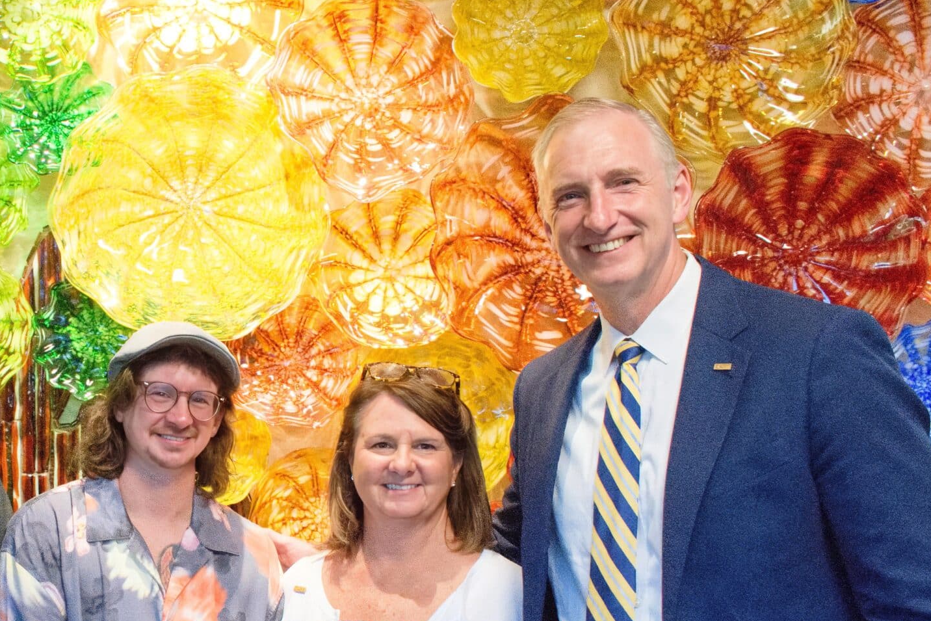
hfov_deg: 32.4
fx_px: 1526
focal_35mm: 59
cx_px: 113
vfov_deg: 22.8
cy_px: 467
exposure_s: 1/160
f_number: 8
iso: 2500
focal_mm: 22
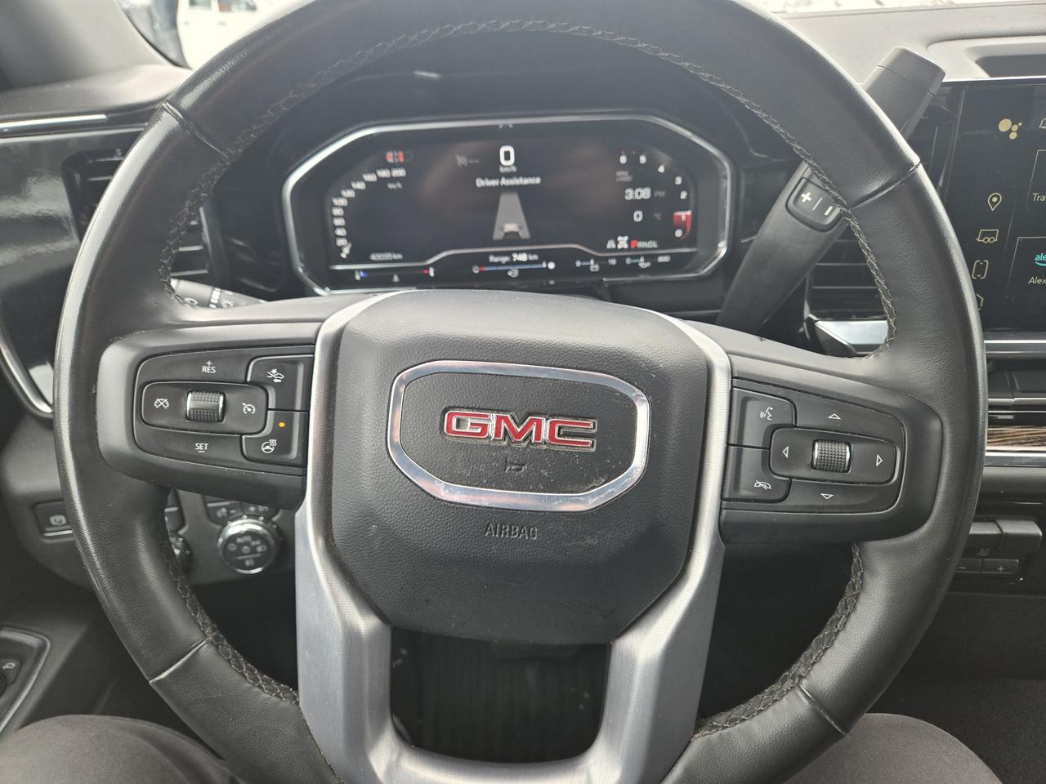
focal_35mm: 23
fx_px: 695
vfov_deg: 58.9
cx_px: 523
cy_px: 392
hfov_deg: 73.9
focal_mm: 5.4
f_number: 1.8
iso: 50
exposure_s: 1/180
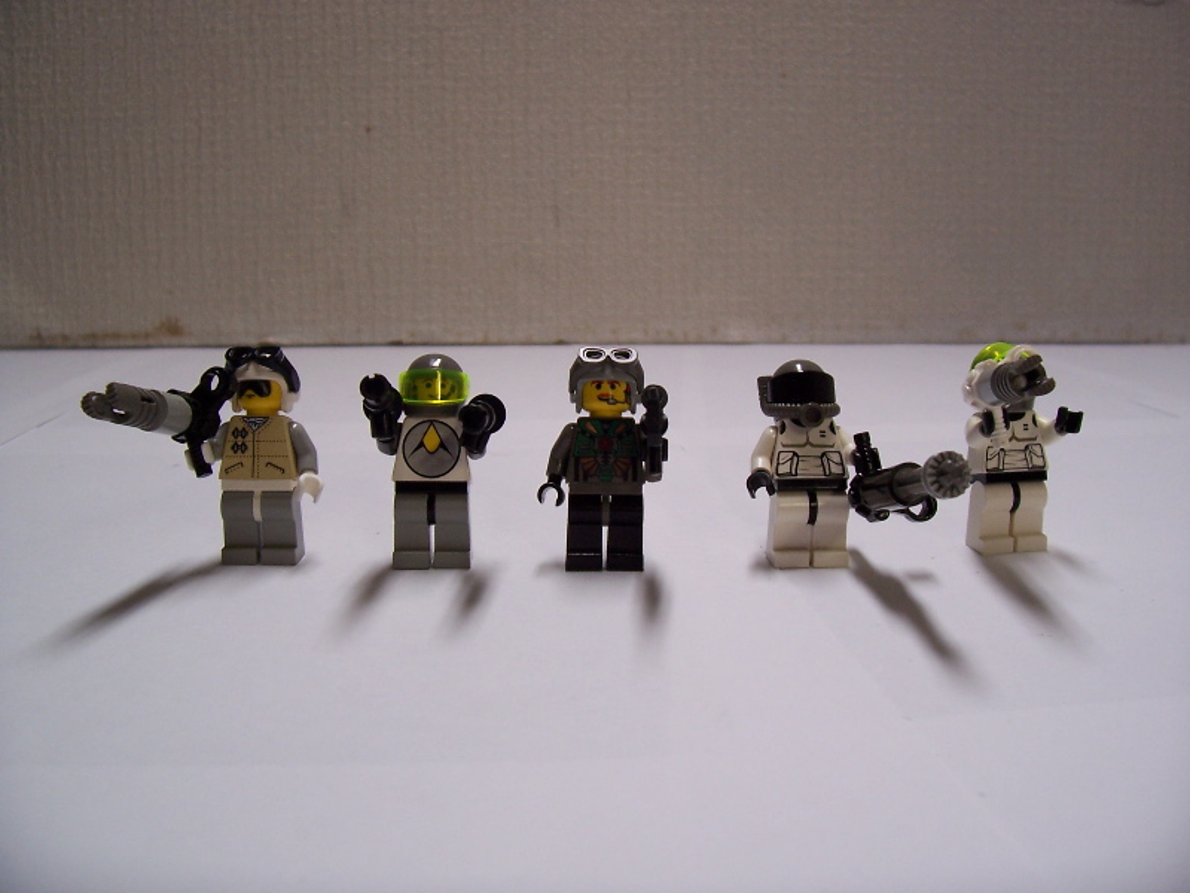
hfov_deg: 54.0
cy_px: 446
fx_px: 1169
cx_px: 595
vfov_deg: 41.8
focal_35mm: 34
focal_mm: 5.6
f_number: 2.7
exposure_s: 1/30
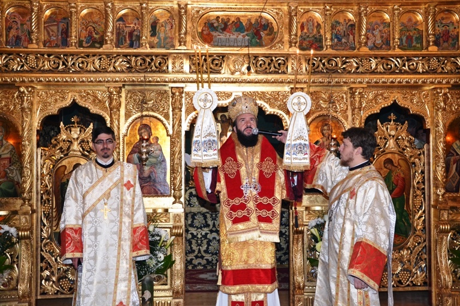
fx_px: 479
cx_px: 230
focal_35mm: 38
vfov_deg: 35.5
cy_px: 153
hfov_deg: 51.3
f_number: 4
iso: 2000
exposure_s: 1/60
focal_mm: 25
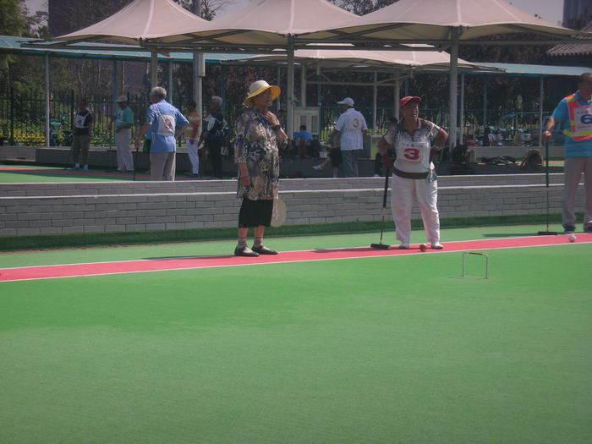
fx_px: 1796
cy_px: 222
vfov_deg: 14.1
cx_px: 296
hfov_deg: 18.7
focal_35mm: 105
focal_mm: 17.4
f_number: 5
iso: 50
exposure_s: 1/357
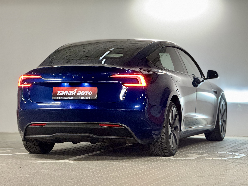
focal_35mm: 120
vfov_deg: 12.3
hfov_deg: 16.4
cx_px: 124
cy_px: 93
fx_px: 860
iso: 320
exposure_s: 1/50
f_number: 2.8
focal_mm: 15.66
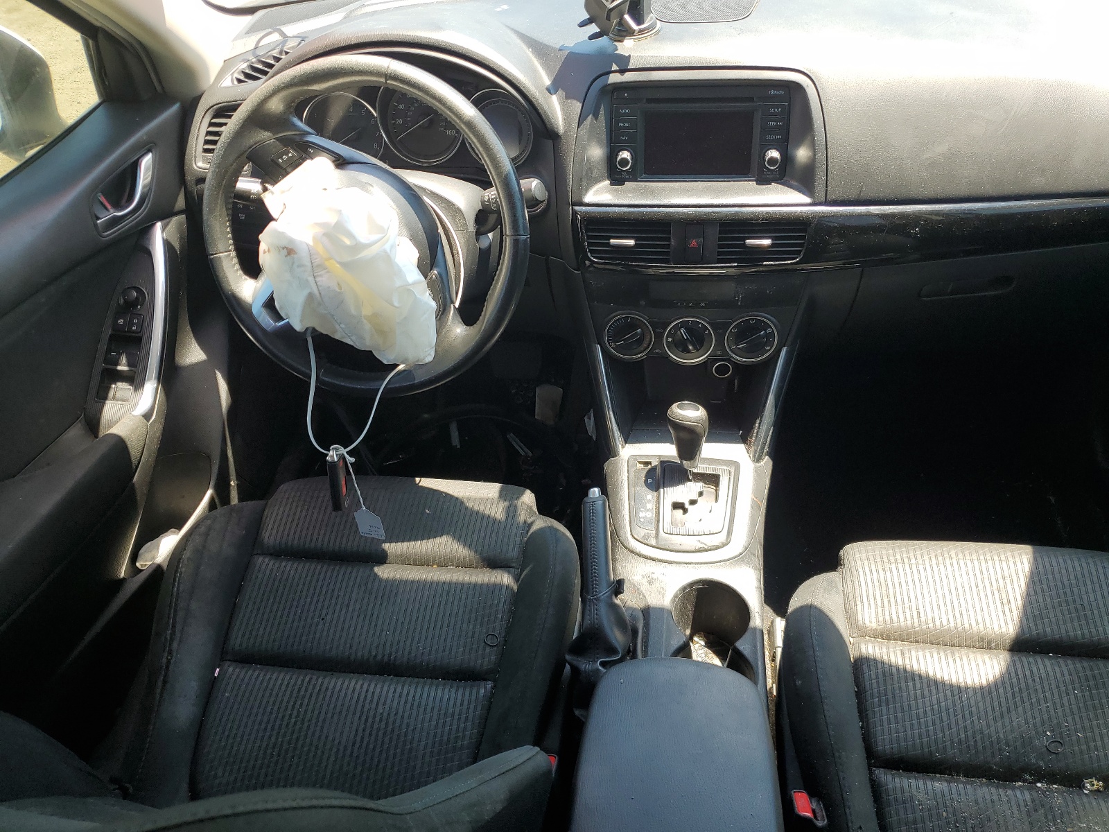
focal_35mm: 26
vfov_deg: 53.1
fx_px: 833
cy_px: 416
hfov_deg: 67.3
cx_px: 554
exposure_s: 1/256
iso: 50
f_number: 1.5
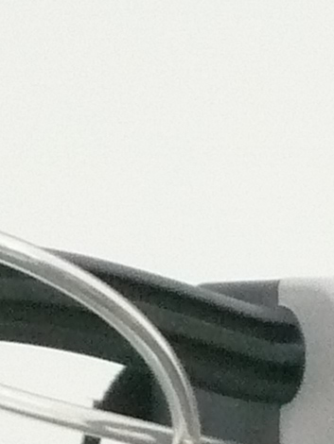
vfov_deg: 5.8
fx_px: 4113
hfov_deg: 4.6
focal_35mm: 320
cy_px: 1274
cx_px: -30
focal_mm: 8.1
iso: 400
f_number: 3.6
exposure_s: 1/30
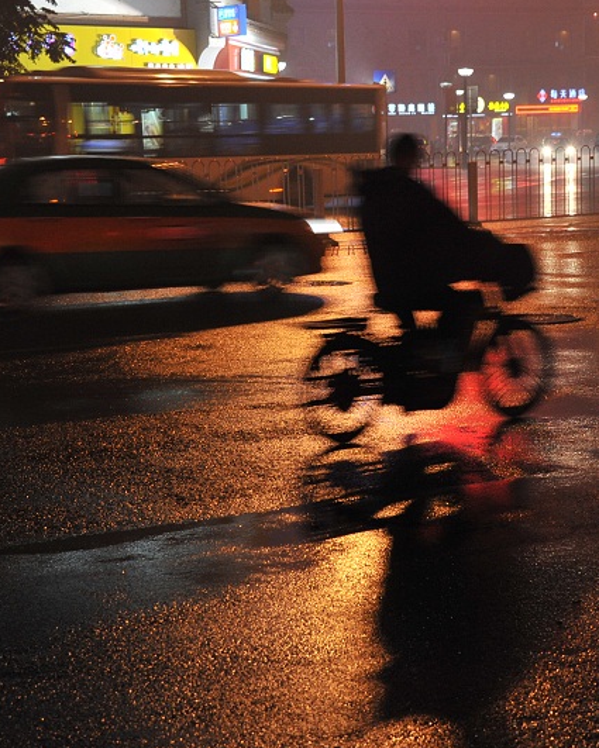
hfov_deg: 19.1
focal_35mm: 80
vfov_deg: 23.8
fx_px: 1772
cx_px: 400
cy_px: 371
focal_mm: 56
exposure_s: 1/25
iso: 1600
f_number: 6.3
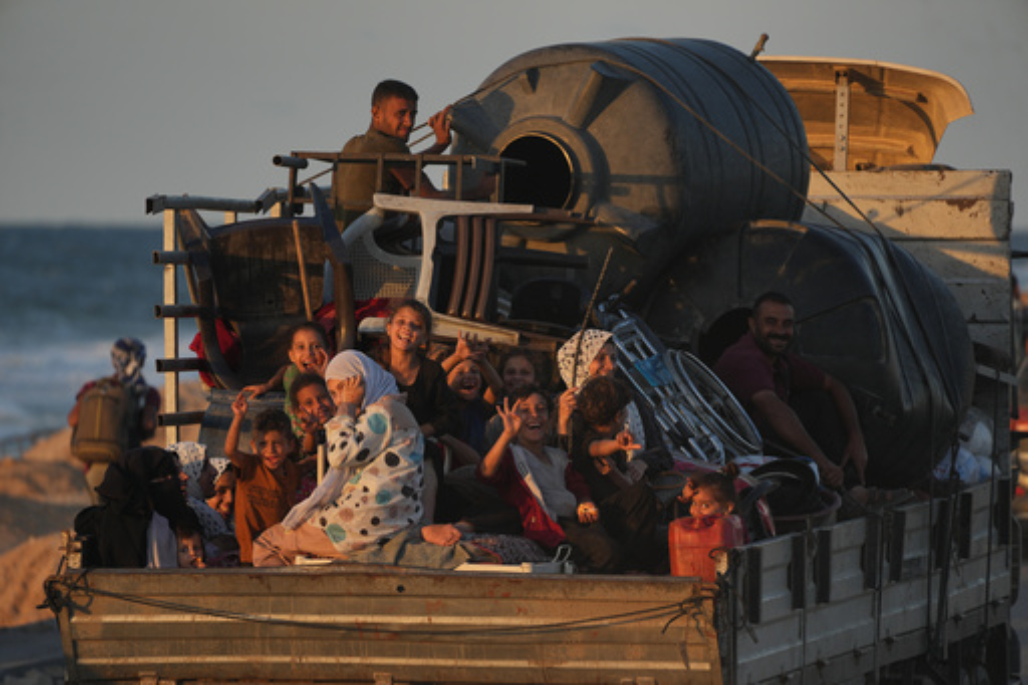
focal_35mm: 400
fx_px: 11418
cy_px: 342
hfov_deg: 5.2
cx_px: 514
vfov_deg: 3.4
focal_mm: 400
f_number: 5.6
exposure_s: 1/400
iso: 160
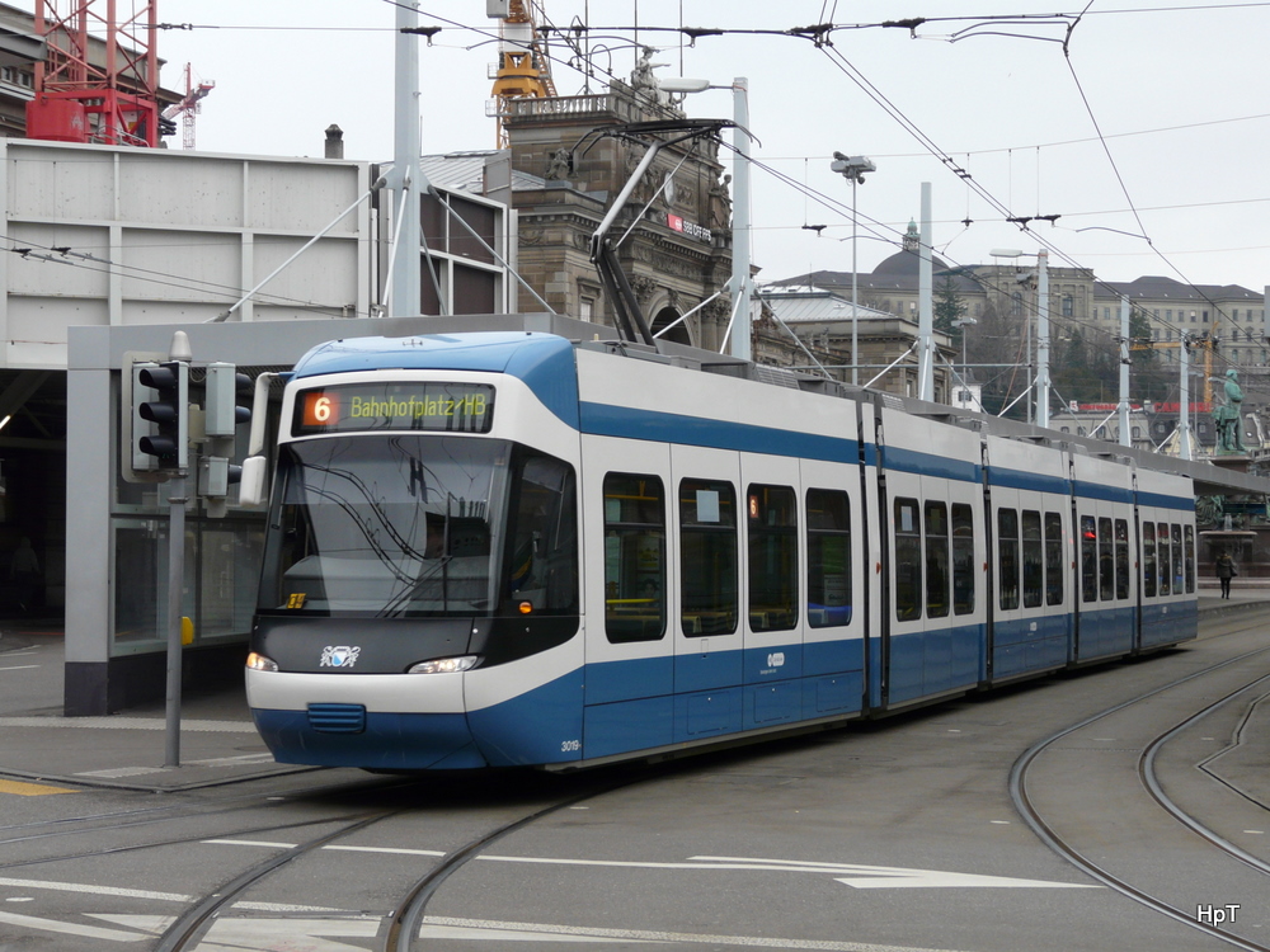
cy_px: 476
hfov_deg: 28.2
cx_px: 635
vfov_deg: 21.3
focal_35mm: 69
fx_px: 2531
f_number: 4
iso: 100
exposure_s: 1/100
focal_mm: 11.4
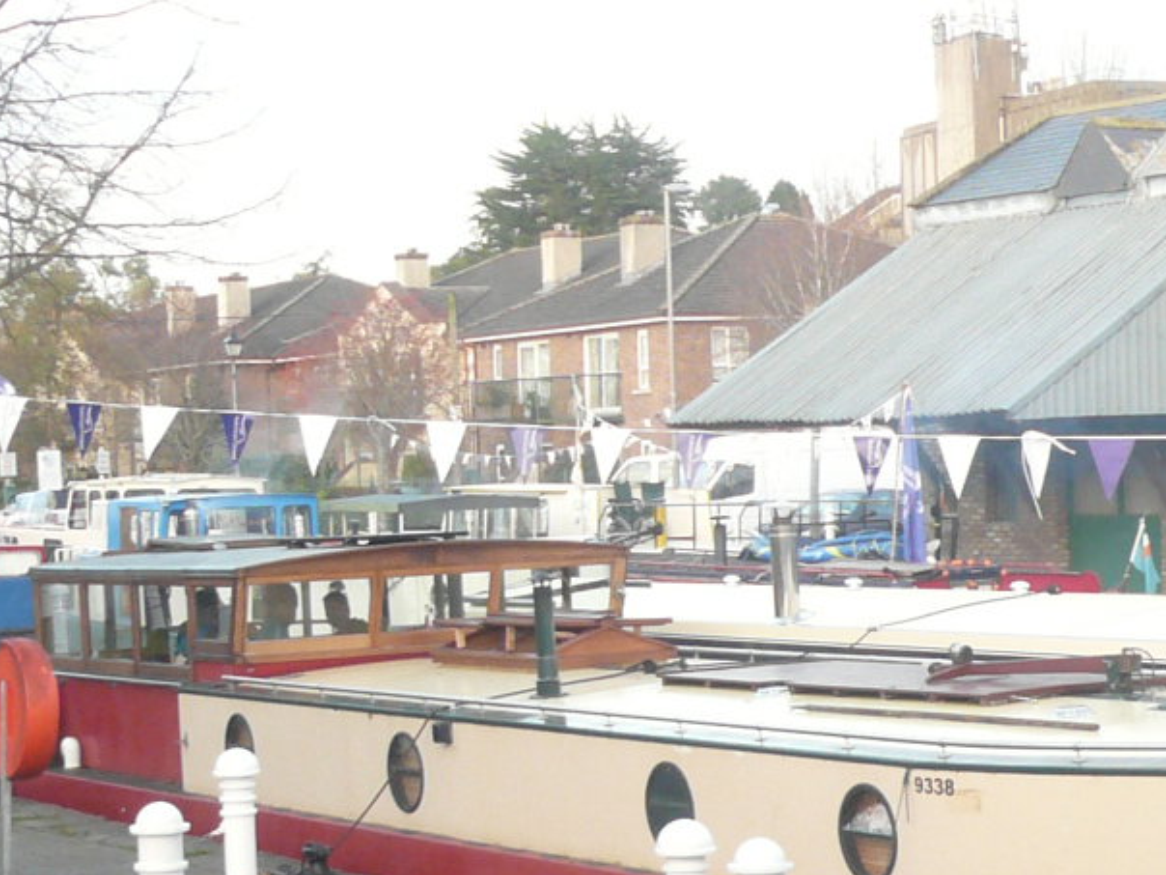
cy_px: 740
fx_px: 3032
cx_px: 826
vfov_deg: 16.3
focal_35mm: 90
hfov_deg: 21.6
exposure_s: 1/50
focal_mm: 4.6
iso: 100
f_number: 2.8
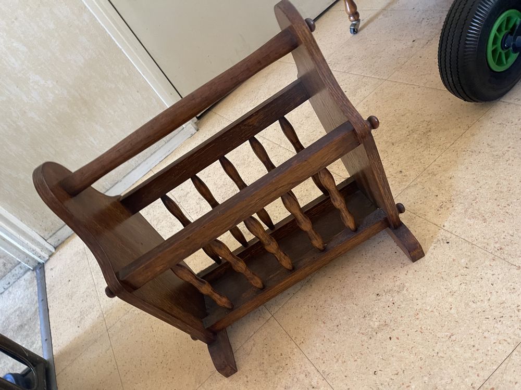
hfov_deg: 67.3
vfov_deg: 53.1
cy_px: 195
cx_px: 260
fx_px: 391
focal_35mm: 26
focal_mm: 5.1
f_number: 1.6
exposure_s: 1/50
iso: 500
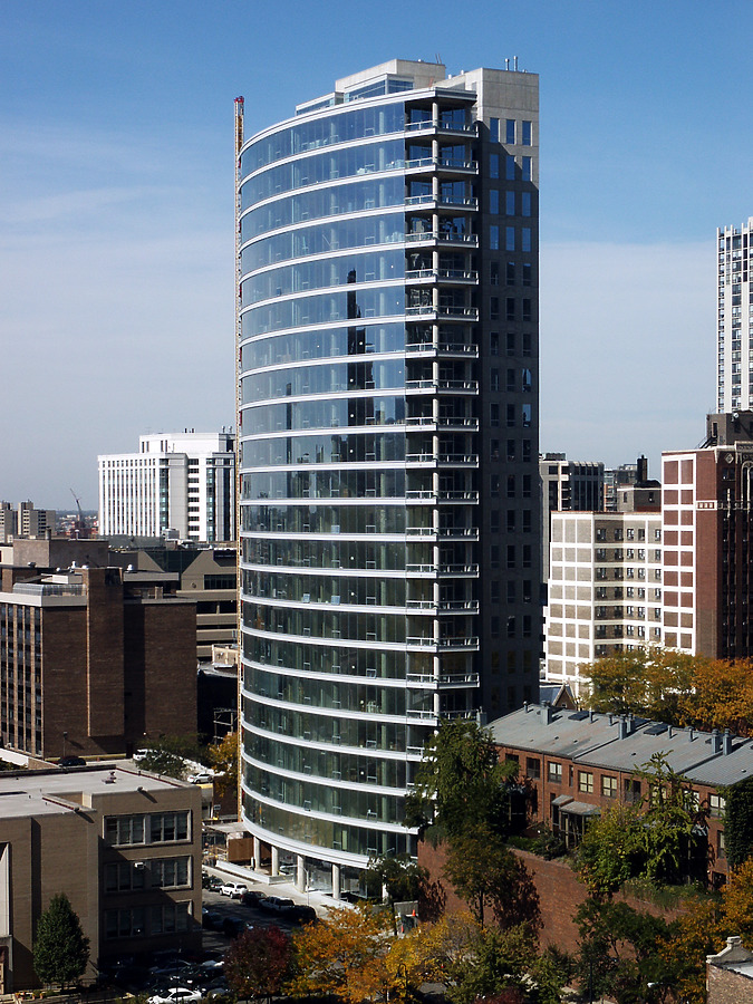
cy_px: 502
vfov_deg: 25.0
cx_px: 376
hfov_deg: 18.9
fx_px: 2262
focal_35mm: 78
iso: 64
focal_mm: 15.53
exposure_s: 1/350
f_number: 8
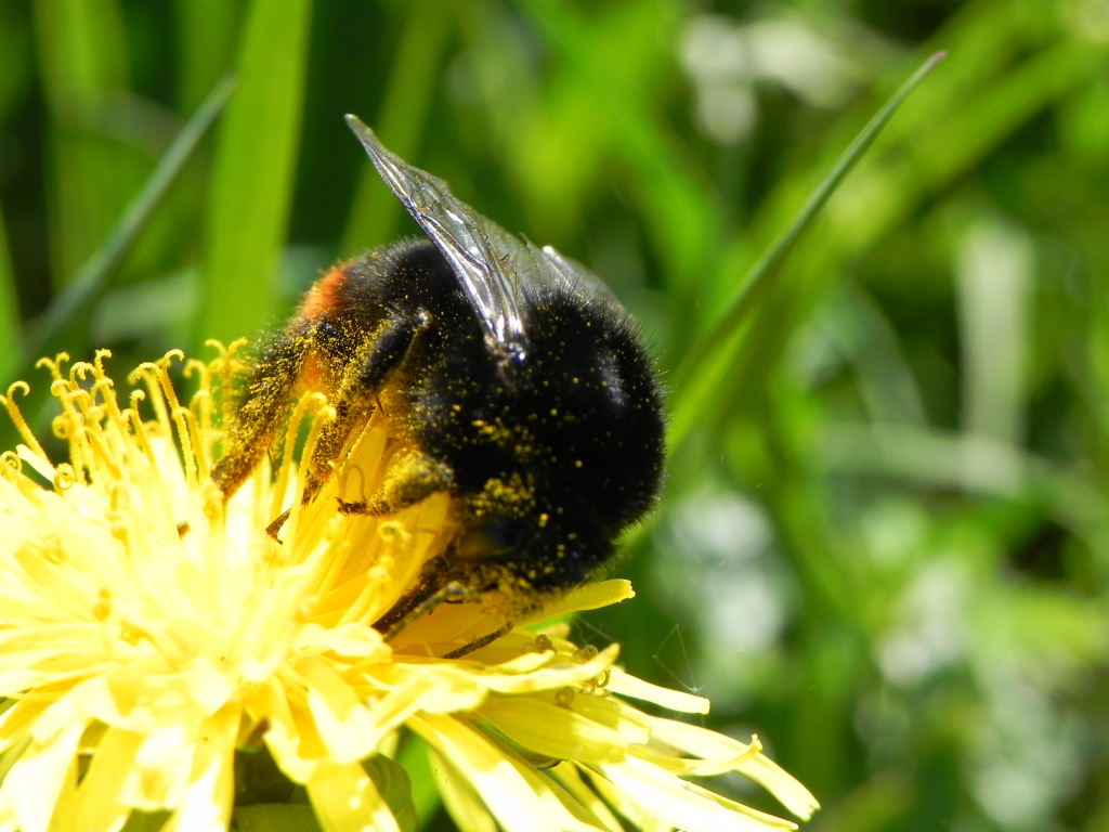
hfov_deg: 18.7
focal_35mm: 105
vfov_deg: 14.1
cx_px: 554
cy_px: 416
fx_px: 3364
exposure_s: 1/634
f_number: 4.5
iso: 160
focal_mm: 18.8
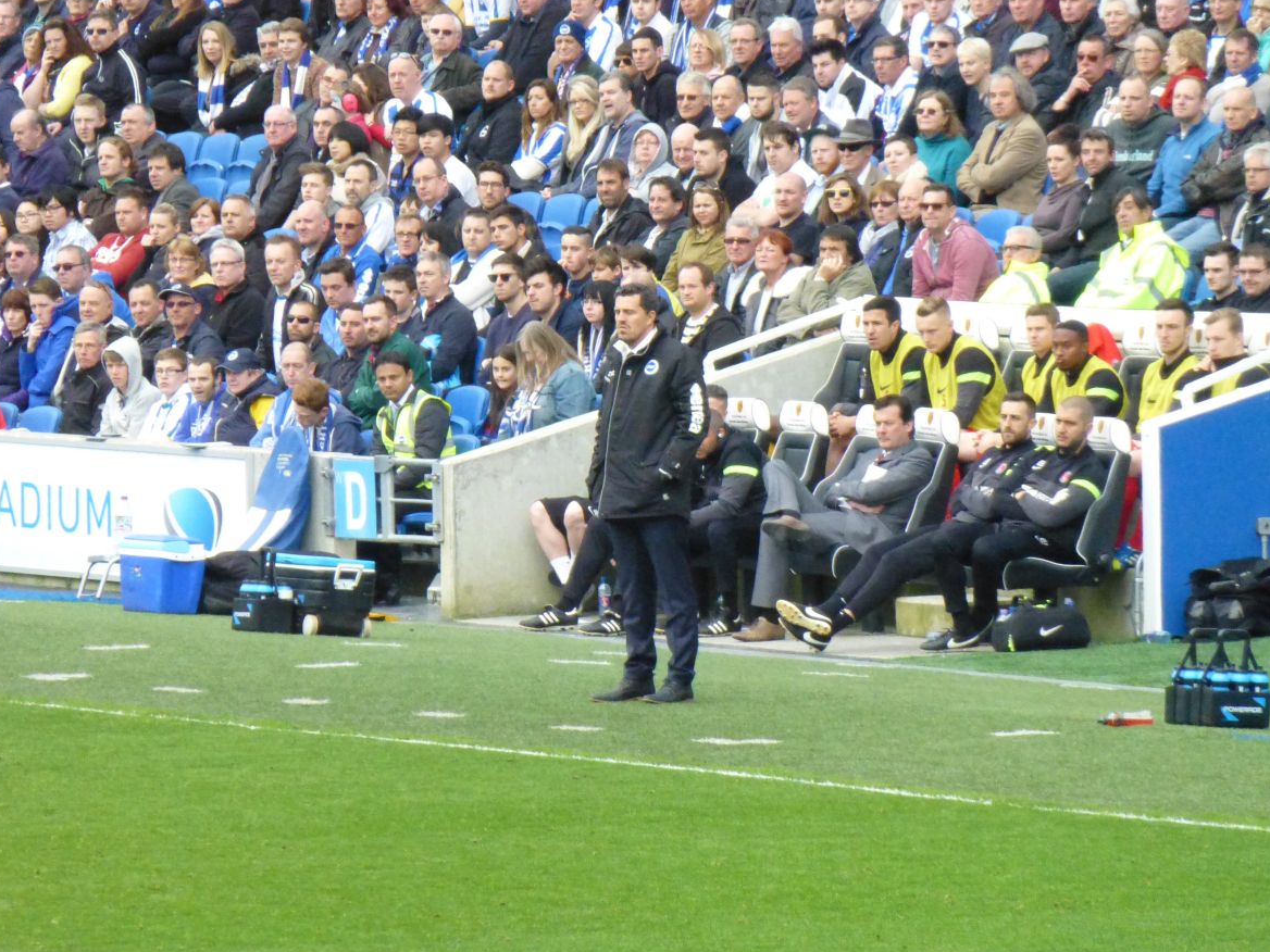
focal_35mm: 493
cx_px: 638
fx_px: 18087
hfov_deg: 4.0
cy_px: 469
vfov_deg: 3.0
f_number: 6.4
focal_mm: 86
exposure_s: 1/800
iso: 1600
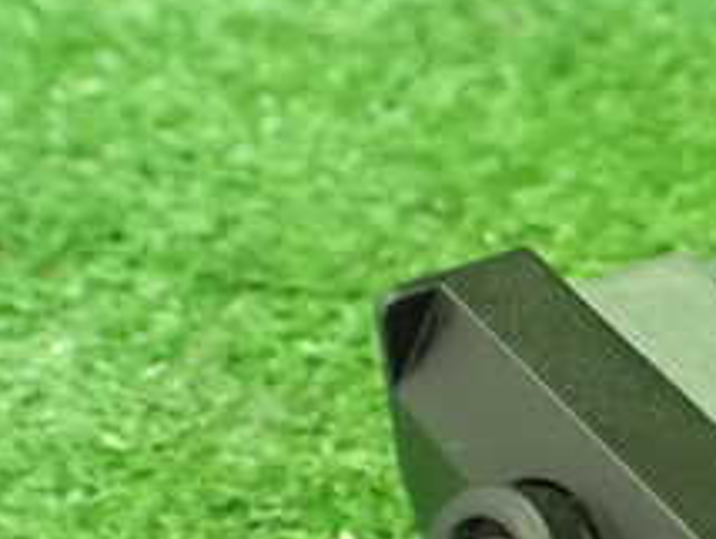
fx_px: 1739
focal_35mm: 84
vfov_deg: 17.3
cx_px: 937
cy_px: 522
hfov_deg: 21.1
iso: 1600
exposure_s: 1/30
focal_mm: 5.4
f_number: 2.3
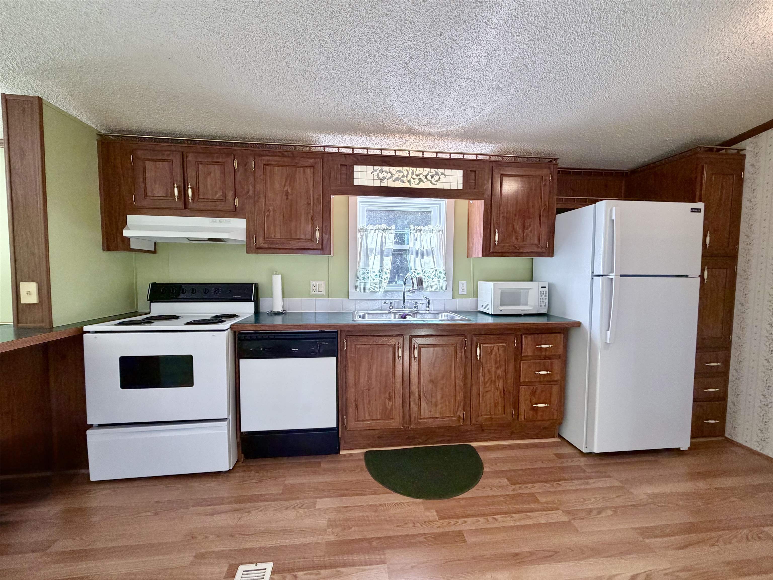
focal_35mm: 14
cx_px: 386
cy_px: 290
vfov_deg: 85.7
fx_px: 313
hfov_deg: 102.1
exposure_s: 1/120
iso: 320
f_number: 2.2
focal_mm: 2.22
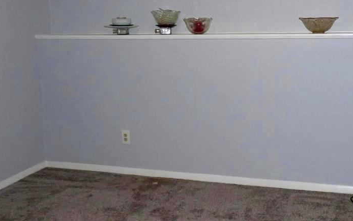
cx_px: 234
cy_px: 86
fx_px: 423
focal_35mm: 44
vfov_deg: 29.1
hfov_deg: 44.6
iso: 100
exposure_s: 1/60
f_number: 2.8
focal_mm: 3.58
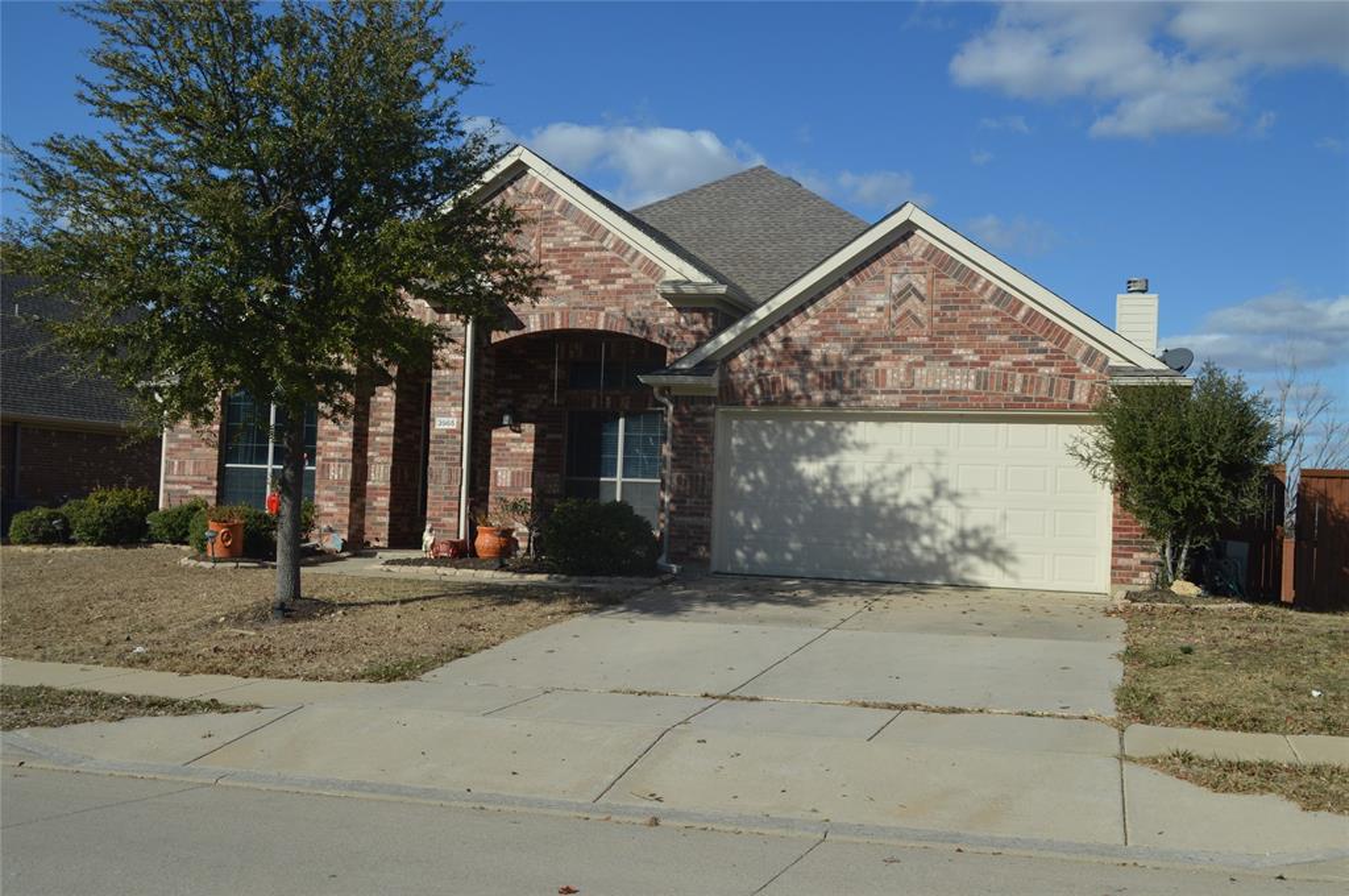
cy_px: 448
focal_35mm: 36
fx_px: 1347
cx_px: 674
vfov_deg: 36.8
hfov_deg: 53.2
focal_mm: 24
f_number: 7.1
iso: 100
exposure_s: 1/200
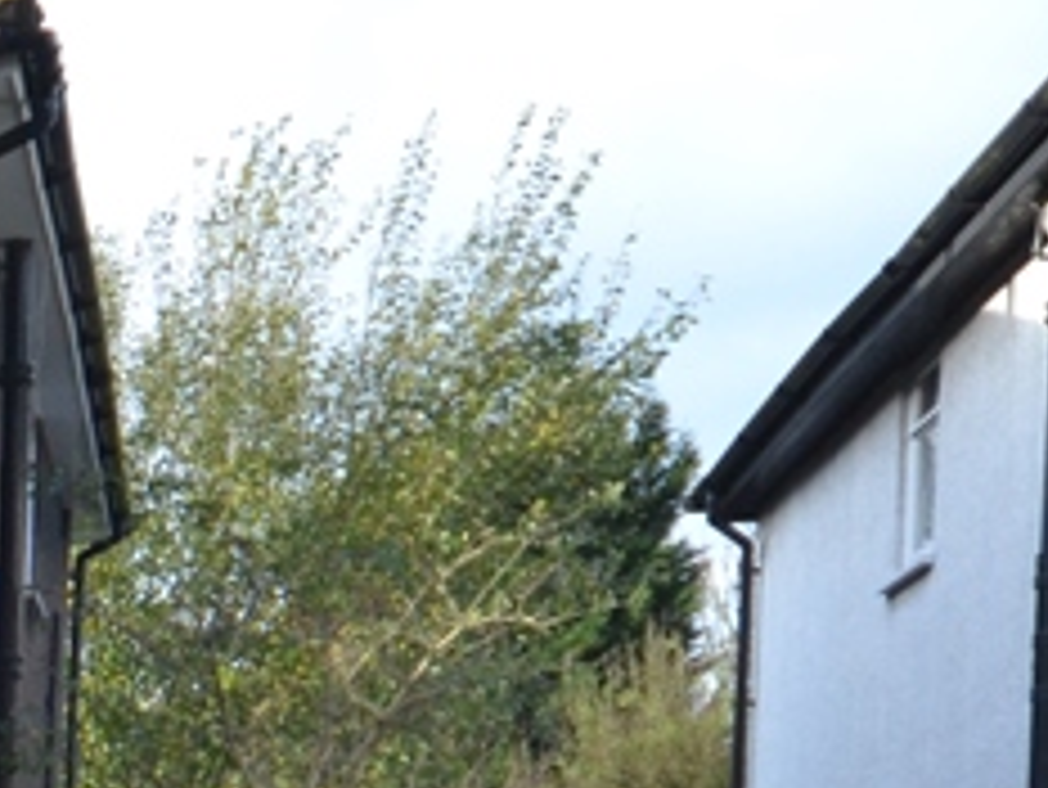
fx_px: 2302
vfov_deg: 17.9
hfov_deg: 20.0
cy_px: 1087
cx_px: -738
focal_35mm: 76
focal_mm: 12
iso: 800
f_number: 5.6
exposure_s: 1/500
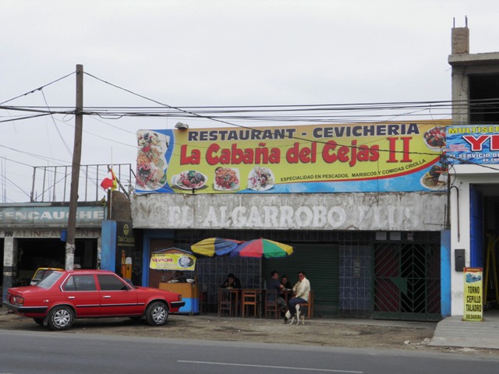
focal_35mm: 62
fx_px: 894
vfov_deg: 23.7
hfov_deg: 31.2
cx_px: 250
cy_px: 187
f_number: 6
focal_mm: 11.2
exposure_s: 1/250
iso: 50
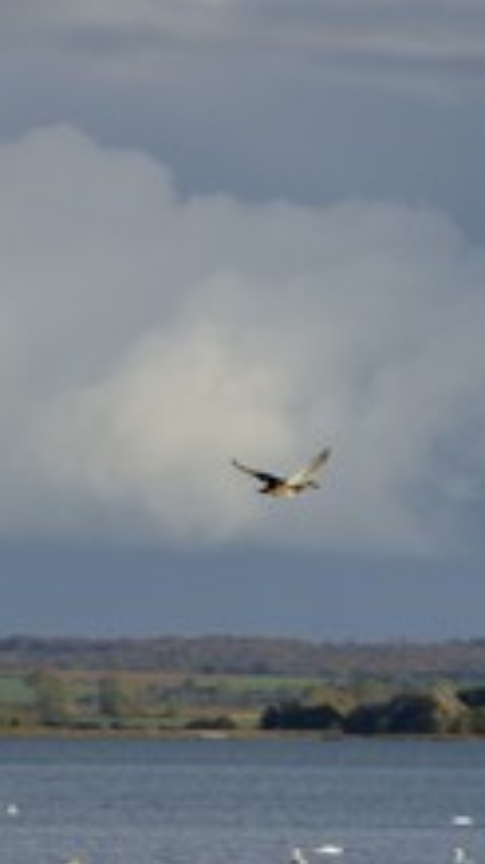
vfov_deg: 5.4
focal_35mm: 401
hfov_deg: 3.0
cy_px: 505
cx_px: 130
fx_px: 9179
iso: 200
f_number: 16
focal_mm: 200
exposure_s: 1/250
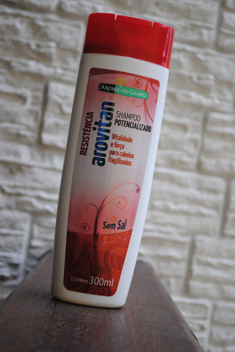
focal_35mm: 63
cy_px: 176
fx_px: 615
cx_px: 118
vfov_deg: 31.9
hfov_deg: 21.6
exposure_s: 1/40
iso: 200
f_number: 5.3
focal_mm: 42
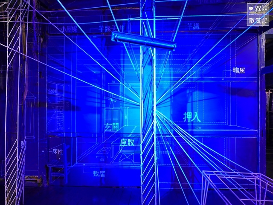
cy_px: 102
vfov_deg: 46.9
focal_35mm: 30
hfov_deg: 59.9
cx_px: 136
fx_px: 237
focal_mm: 15
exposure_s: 1/10
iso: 200
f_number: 2.8
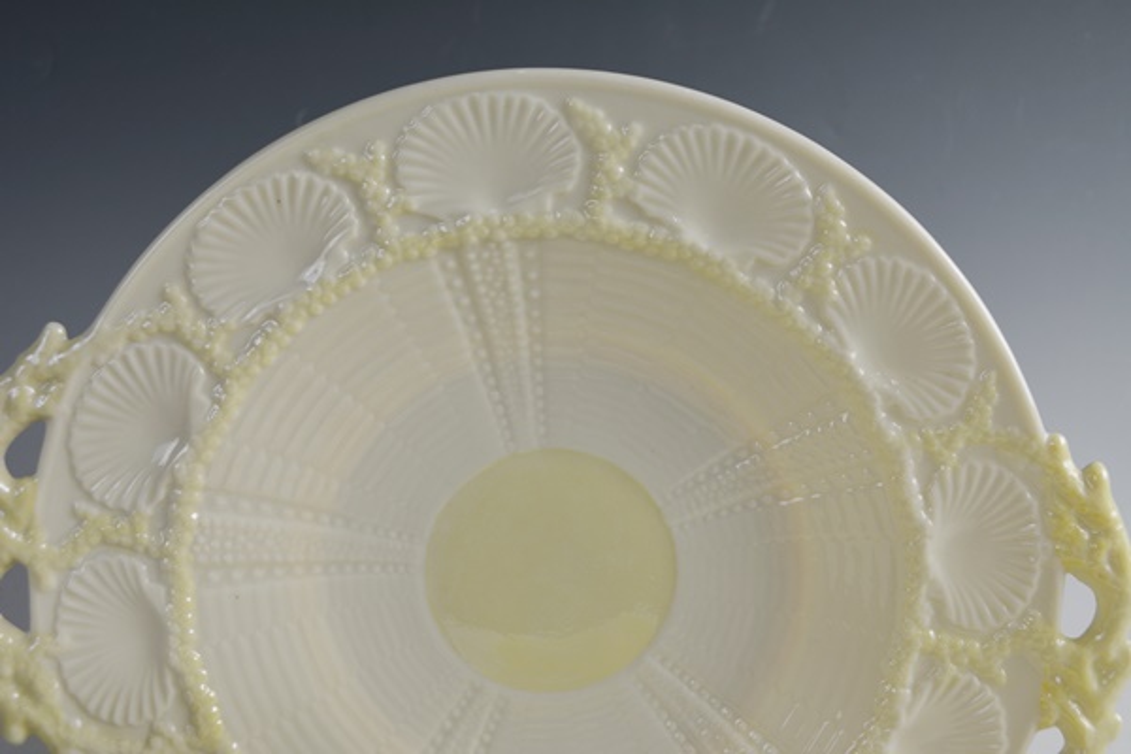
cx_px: 566
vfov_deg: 36.9
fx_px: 1131
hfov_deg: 53.1
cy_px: 377
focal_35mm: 36
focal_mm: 24
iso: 200
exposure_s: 1/125
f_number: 5.6
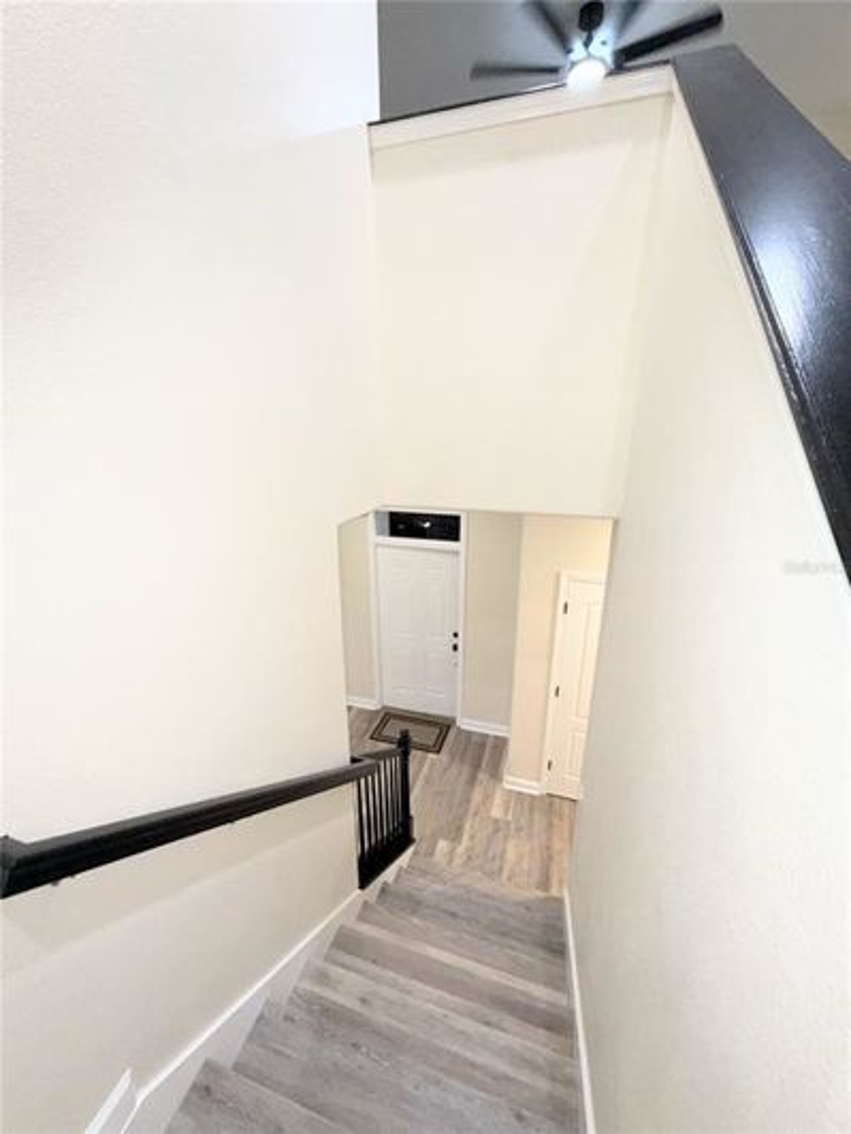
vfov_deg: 102.1
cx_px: 426
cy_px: 567
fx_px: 459
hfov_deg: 85.7
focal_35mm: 14
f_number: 2.2
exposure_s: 1/60
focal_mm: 2.22
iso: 125
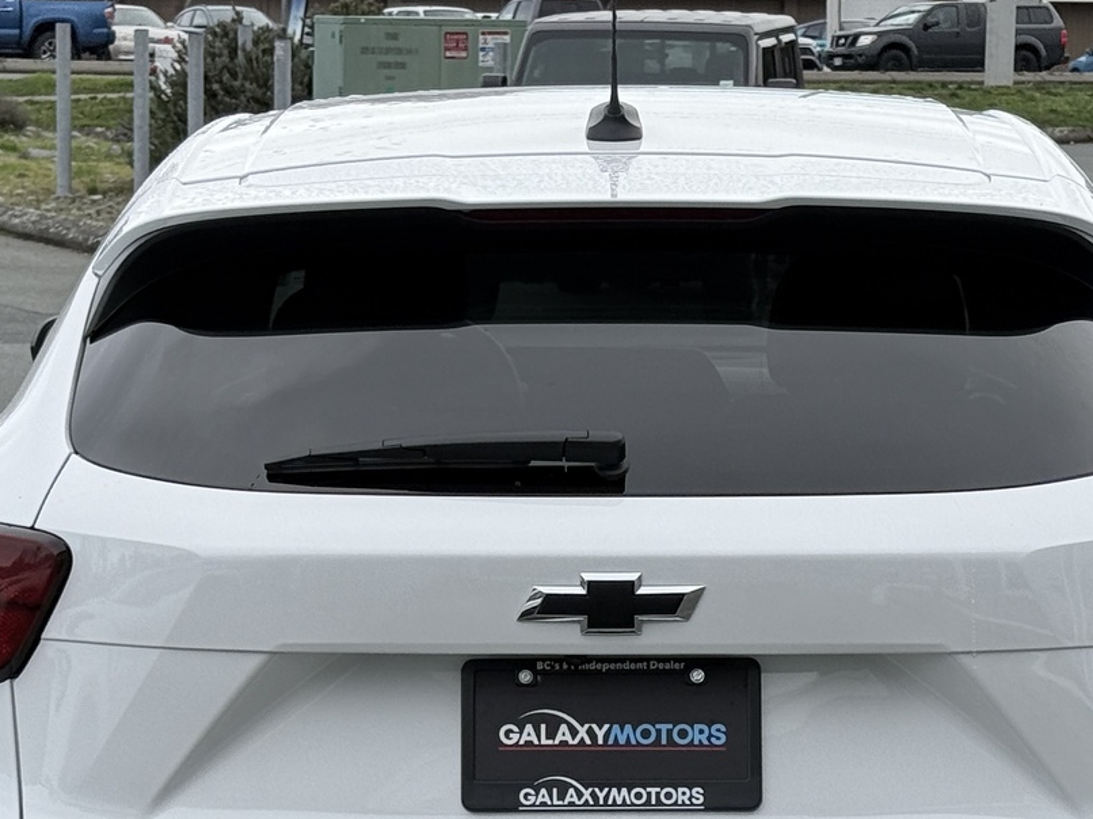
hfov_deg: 16.2
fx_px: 3851
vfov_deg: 12.1
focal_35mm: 122
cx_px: 534
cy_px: 743
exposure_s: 1/1285
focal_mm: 6.76
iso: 64
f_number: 1.78
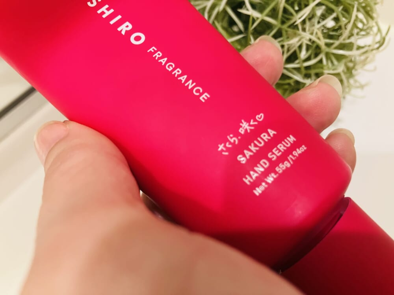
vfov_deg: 49.7
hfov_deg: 63.4
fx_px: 319
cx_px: 197
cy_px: 148
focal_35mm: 28
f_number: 1.8
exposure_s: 1/50
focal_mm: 3.99
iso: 200
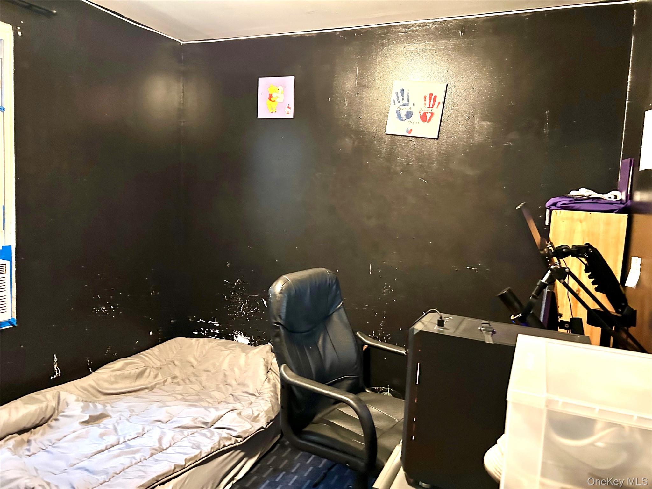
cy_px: 244
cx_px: 326
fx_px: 490
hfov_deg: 67.3
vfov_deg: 53.1
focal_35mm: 26
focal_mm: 5.7
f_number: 1.5
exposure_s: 1/30
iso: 640
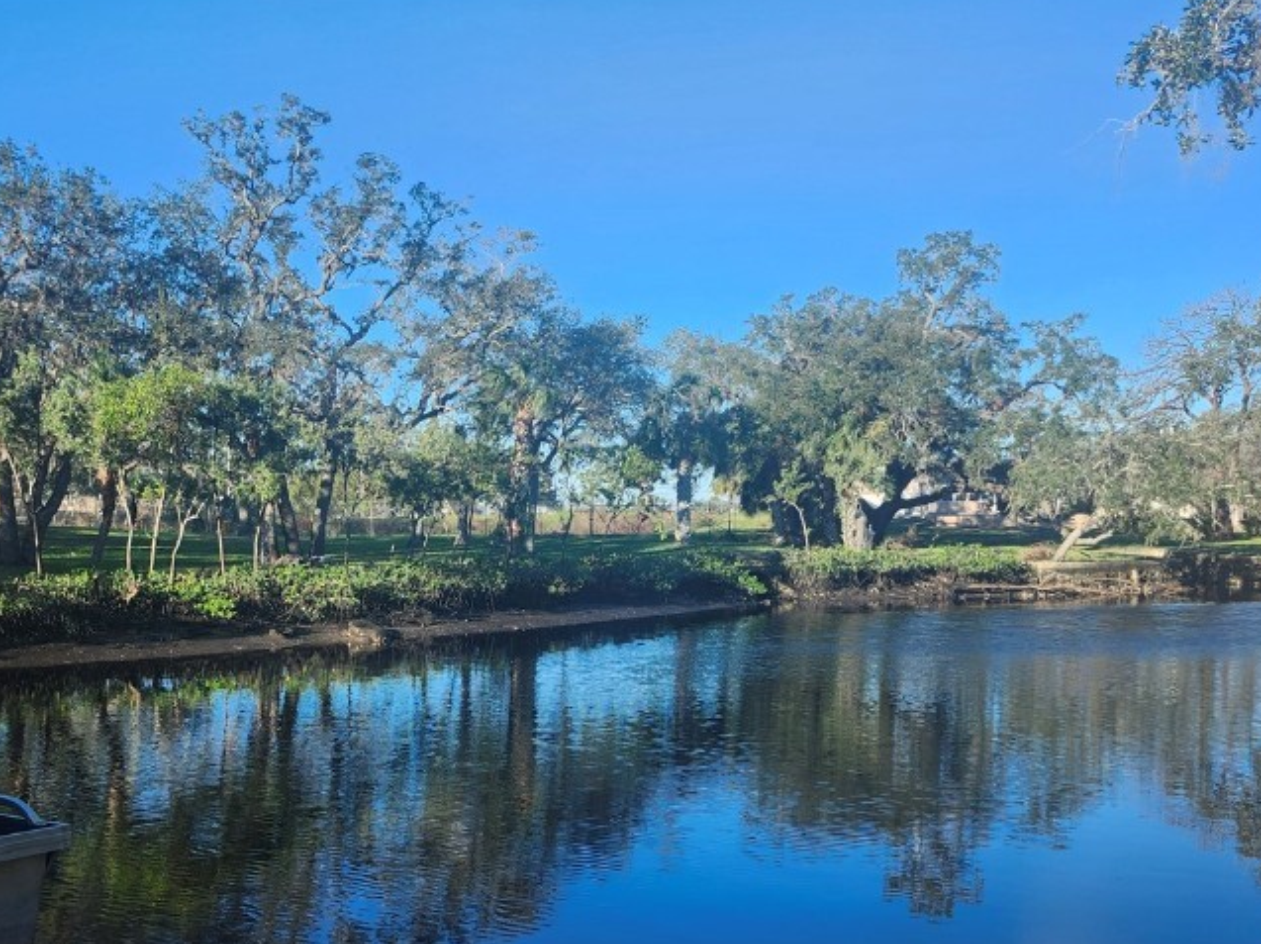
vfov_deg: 38.2
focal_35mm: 37
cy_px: 637
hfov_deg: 49.6
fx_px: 1347
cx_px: 463
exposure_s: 1/606
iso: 25
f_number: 1.8
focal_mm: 5.54
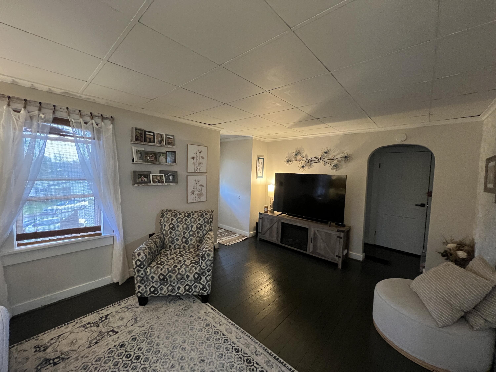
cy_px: 186
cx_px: 248
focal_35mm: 13
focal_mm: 1.57
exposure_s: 1/60
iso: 640
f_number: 1.8
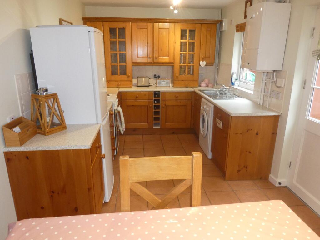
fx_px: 231
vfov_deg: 54.9
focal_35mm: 25
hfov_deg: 69.4
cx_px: 160
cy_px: 120
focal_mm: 4.4
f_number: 3
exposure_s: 1/60
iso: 500
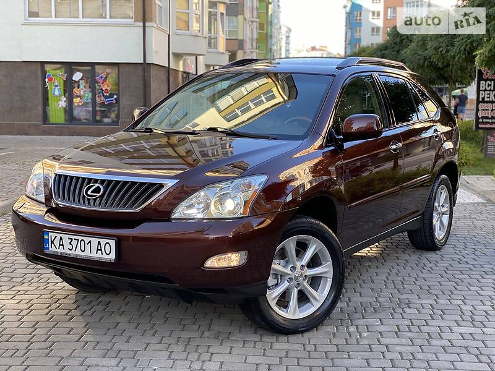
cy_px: 186
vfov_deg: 28.0
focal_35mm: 52
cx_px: 248
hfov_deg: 36.8
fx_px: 744
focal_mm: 6
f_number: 2
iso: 25
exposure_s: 1/122
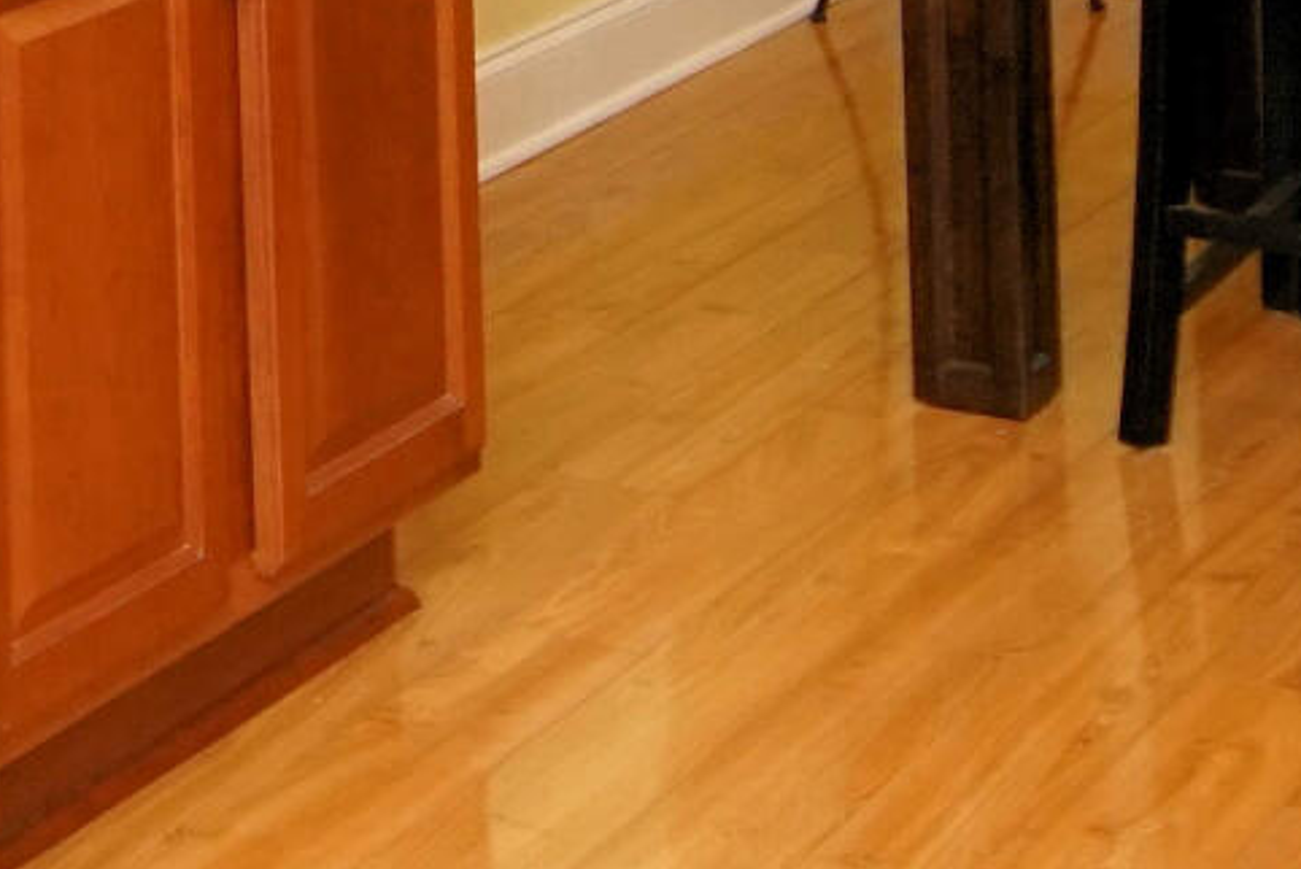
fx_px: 4050
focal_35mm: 112
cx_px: -332
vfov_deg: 11.2
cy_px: -789
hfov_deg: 17.3
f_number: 5
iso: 800
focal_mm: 12
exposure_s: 1/60
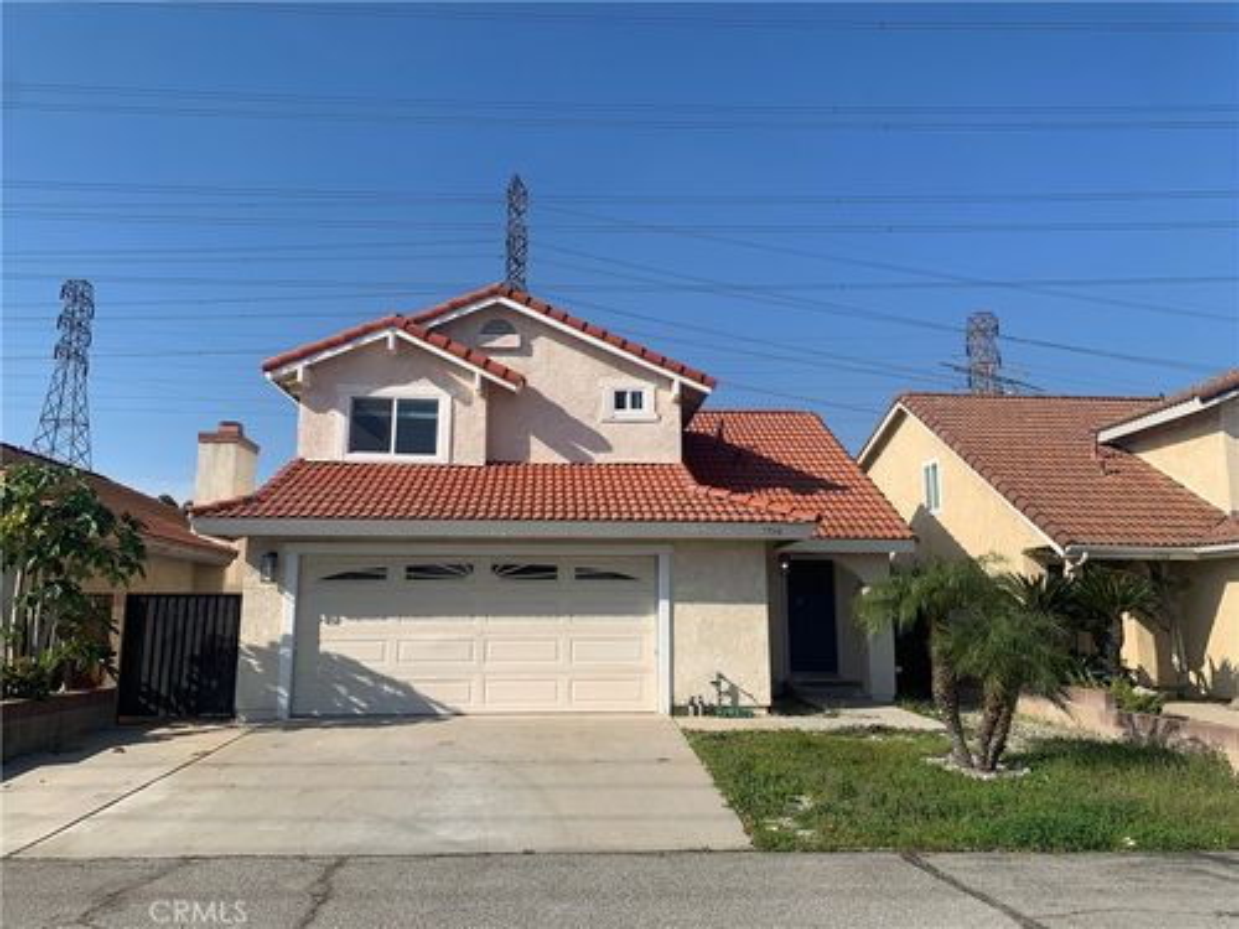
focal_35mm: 26
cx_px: 620
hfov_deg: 67.3
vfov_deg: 53.1
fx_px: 931
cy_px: 464
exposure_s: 1/2755
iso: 25
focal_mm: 4.25
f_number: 1.8
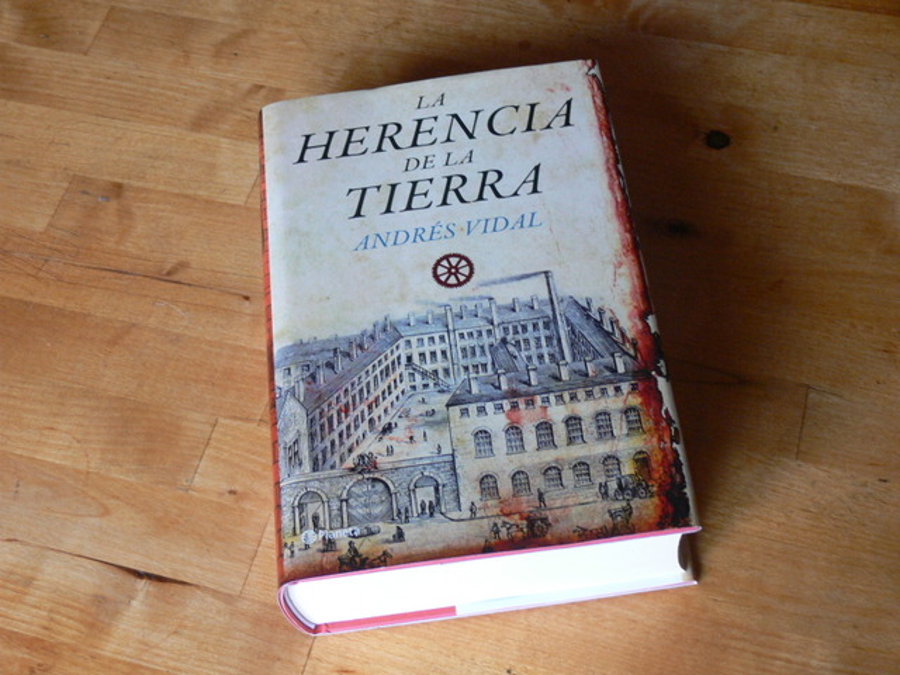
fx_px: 1404
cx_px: 450
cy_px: 338
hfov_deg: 35.5
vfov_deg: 27.0
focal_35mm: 54
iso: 200
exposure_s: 1/25
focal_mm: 11.5
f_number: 3.2
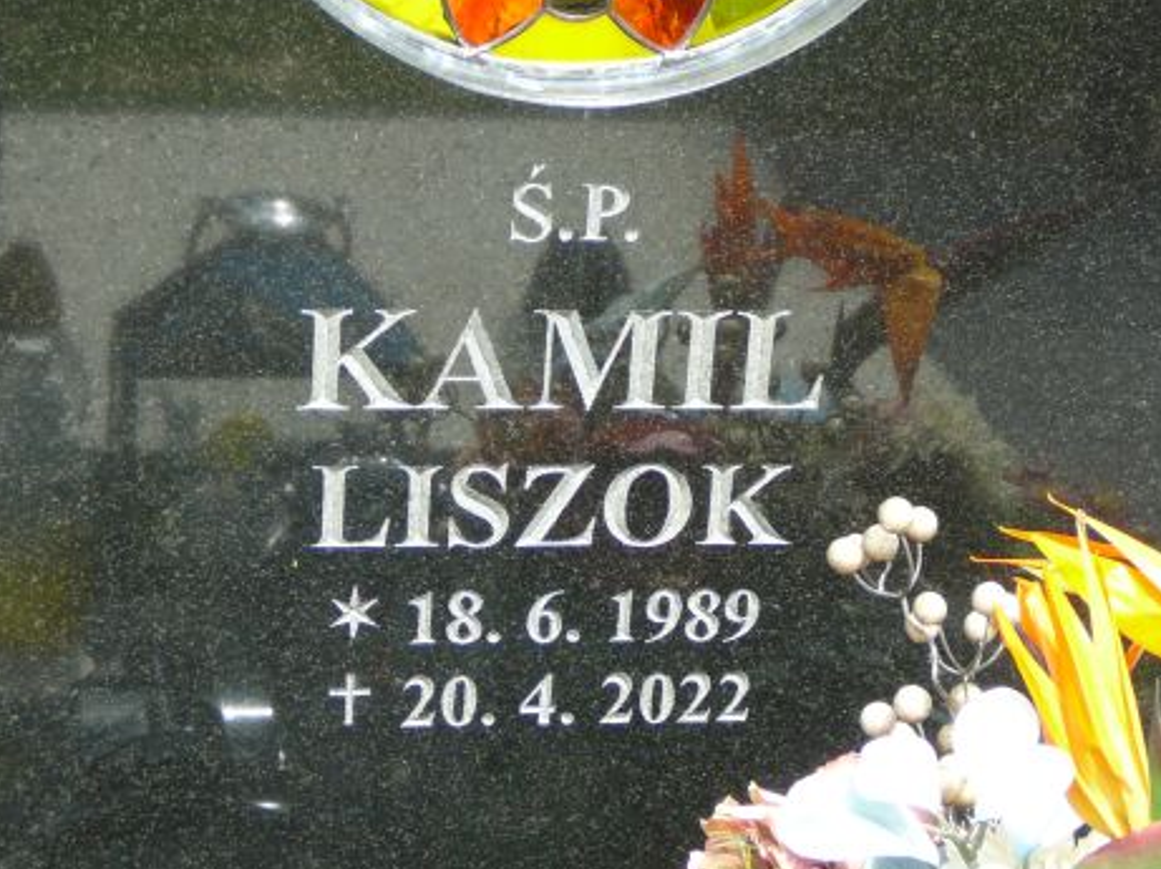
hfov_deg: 18.4
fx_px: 3586
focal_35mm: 107
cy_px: 481
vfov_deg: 13.8
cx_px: 504
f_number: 3.7
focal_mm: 11.5
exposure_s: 1/160
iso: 80
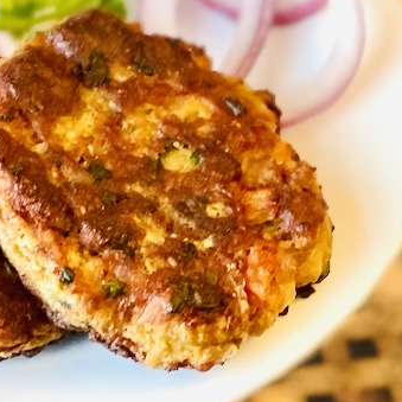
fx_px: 3377
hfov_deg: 6.7
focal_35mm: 257
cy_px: 85
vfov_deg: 6.8
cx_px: -234
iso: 200
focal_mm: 9
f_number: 2.8
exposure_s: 1/40
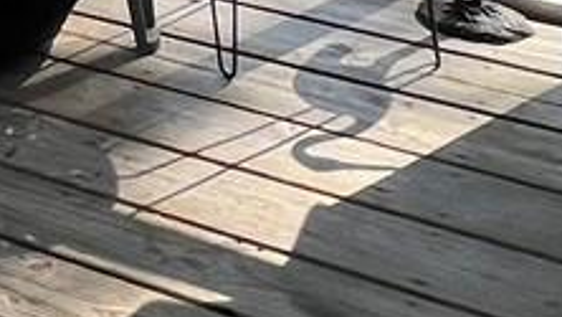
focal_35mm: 102
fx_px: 1520
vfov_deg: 8.8
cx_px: -430
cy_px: -743
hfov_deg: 17.3
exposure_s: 1/274
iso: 32
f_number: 1.8
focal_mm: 1.57
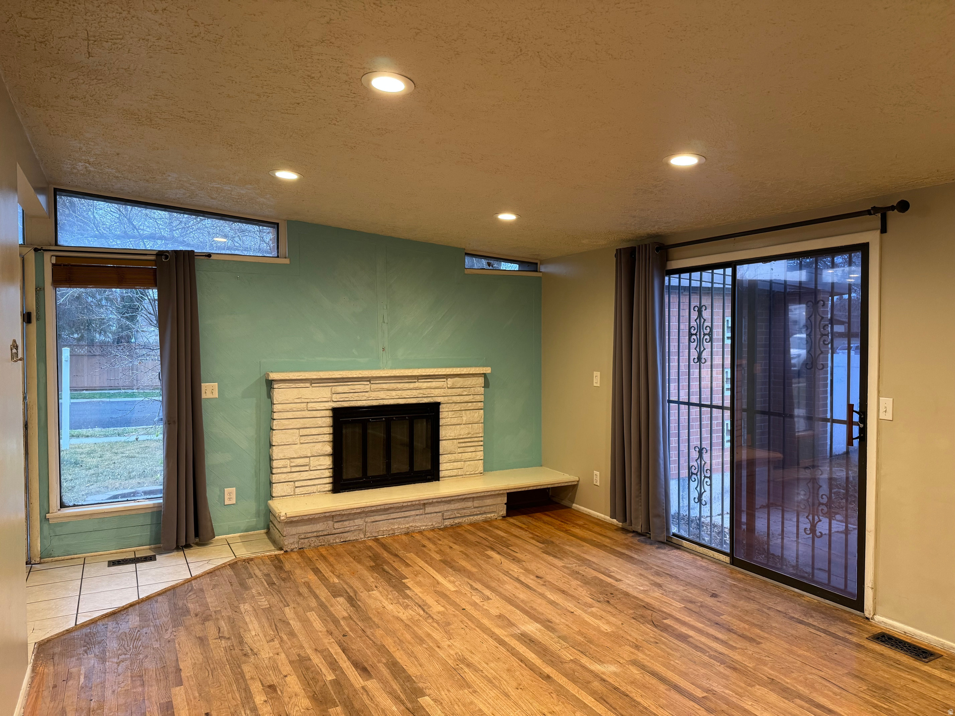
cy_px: 358
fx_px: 662
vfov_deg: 56.8
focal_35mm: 24
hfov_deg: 71.6
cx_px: 478
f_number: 1.78
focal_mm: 6.76
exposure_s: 1/60
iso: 250
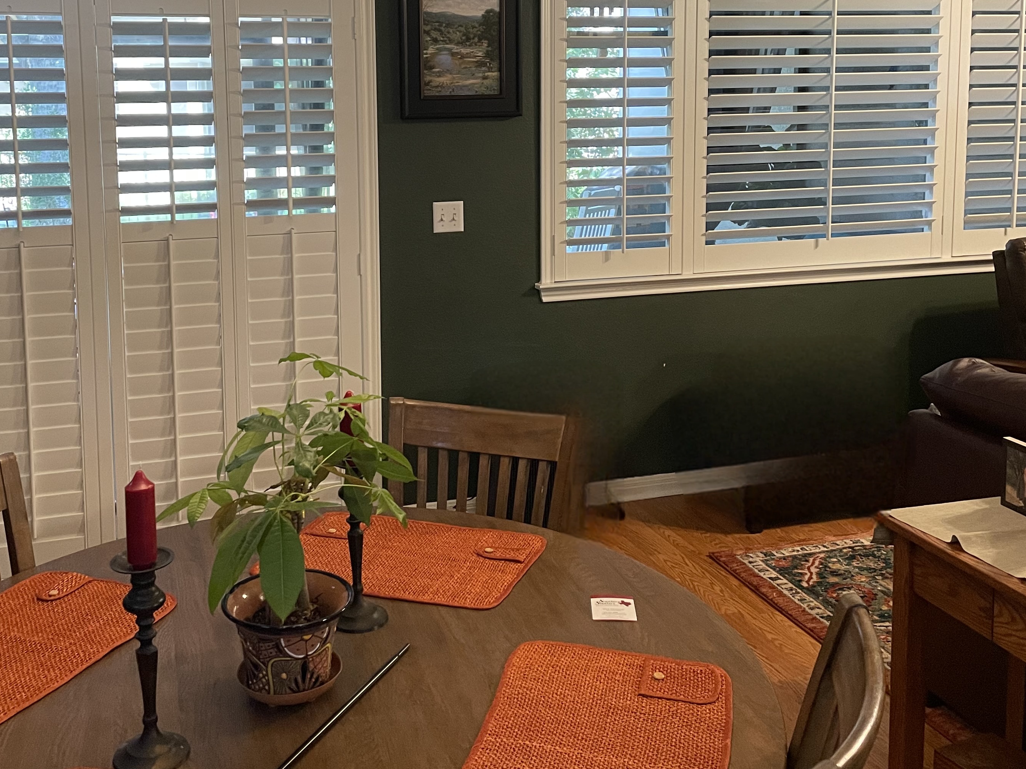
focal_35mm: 39
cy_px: 216
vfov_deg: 36.2
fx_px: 1156
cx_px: 448
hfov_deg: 47.8
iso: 400
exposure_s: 1/40
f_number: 1.6
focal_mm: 4.2
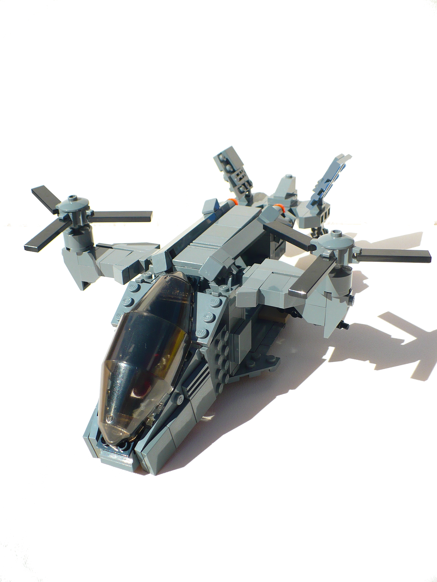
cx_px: 218
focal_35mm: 37
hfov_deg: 38.7
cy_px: 291
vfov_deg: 50.1
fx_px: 623
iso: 100
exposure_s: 1/200
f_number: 8
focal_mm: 6.1
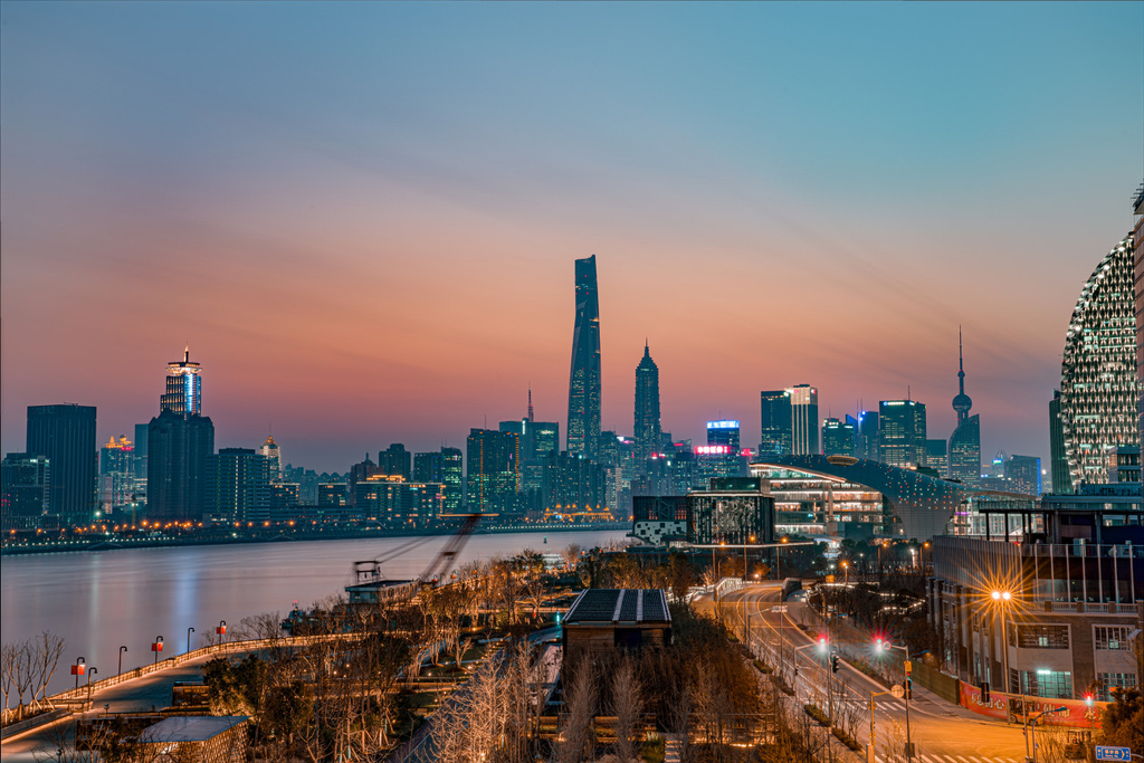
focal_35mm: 51
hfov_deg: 38.9
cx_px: 572
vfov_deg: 26.5
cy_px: 382
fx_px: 1621
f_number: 16
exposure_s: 10
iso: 100
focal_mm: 51
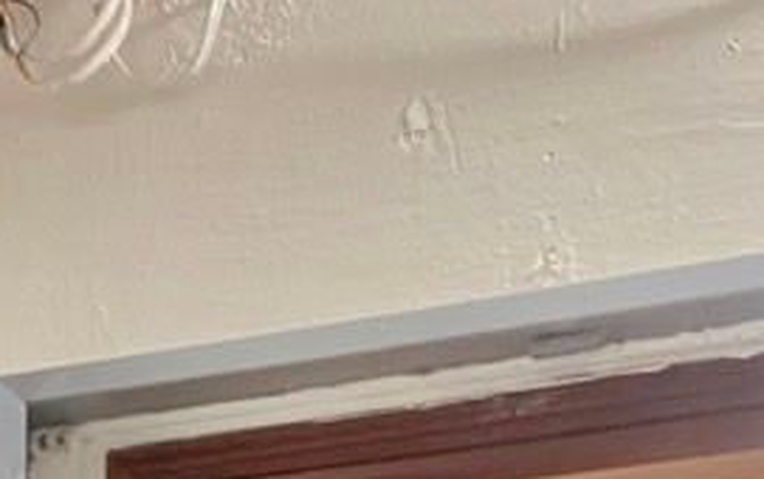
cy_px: 1031
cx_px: 381
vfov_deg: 12.2
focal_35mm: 92
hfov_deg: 22.5
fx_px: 1918
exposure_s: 1/50
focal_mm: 2.71
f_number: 2.2
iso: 320
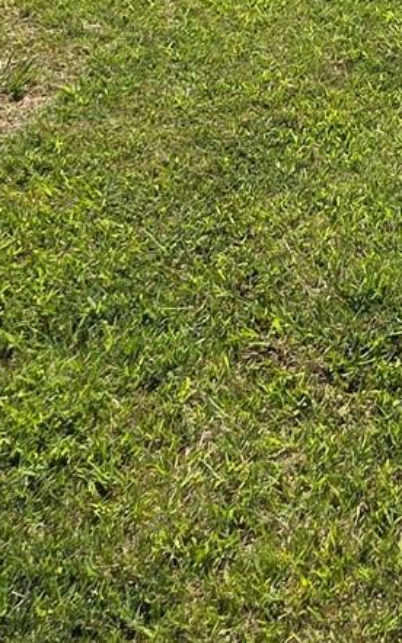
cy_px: -125
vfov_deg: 28.0
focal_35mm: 64
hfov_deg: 18.7
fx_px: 1121
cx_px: 545
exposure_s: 1/2483
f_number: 1.9
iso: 40
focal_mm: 2.2
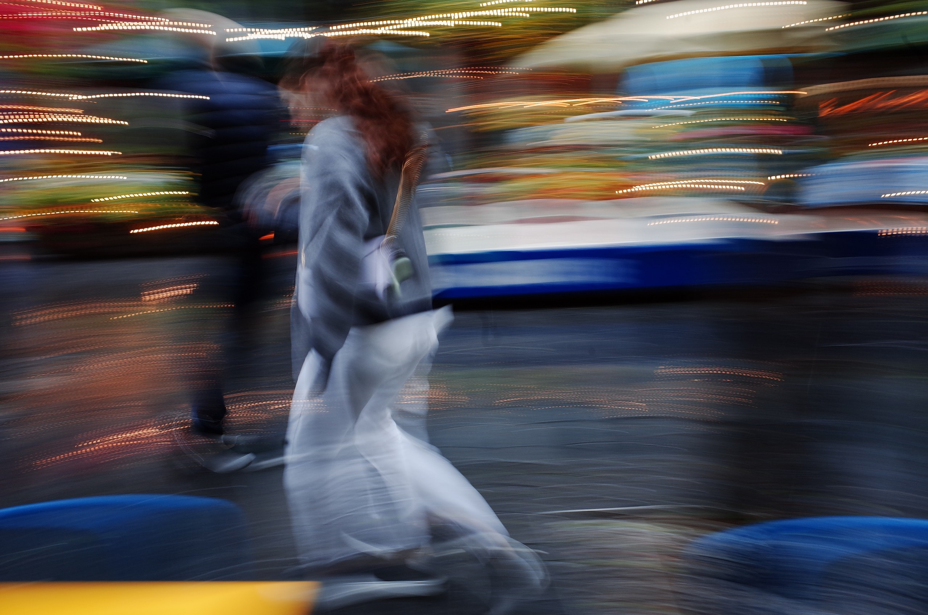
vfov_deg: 46.2
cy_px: 308
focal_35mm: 28
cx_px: 464
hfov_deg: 65.6
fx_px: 720
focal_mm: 18.3
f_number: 5
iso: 100
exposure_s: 1/3
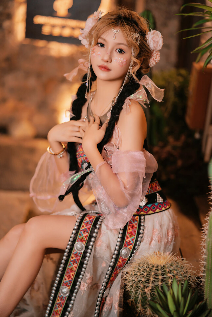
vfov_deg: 23.9
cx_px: 106
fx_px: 751
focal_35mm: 85
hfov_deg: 16.1
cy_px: 158
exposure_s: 1/100
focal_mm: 85
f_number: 1.8
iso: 400
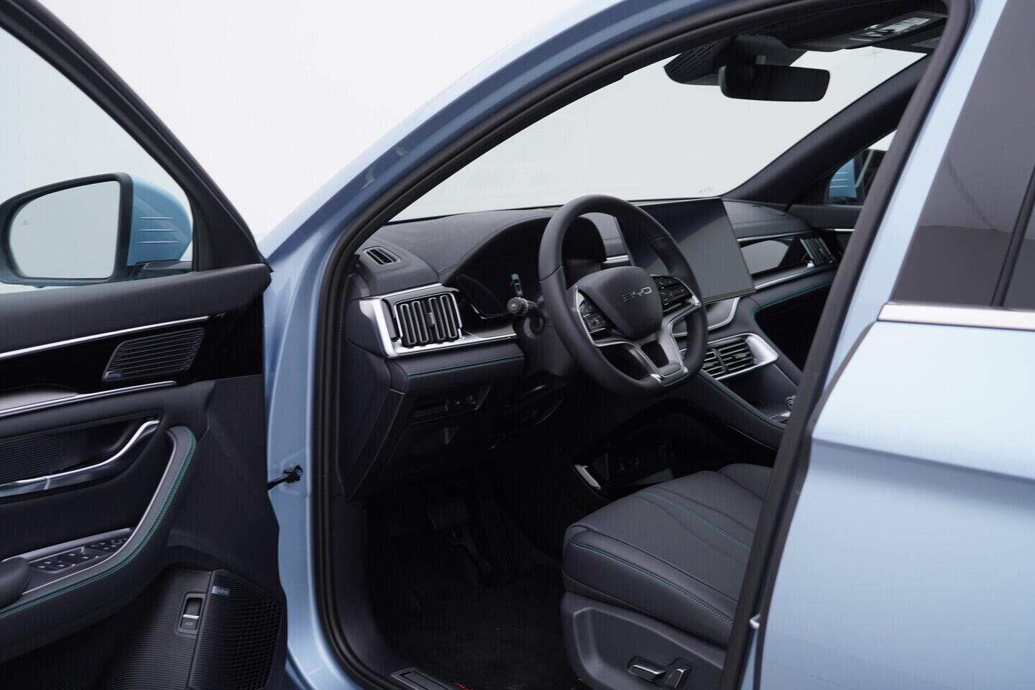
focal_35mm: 36
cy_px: 345
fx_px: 1035
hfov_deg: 53.1
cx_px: 518
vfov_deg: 36.9
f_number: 4
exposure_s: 1/60
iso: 125
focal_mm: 24
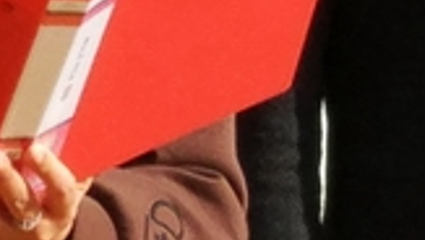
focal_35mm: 123
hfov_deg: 15.9
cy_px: -30
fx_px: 1387
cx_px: -219
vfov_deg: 9.8
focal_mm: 4.06
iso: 100
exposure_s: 1/683
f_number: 2
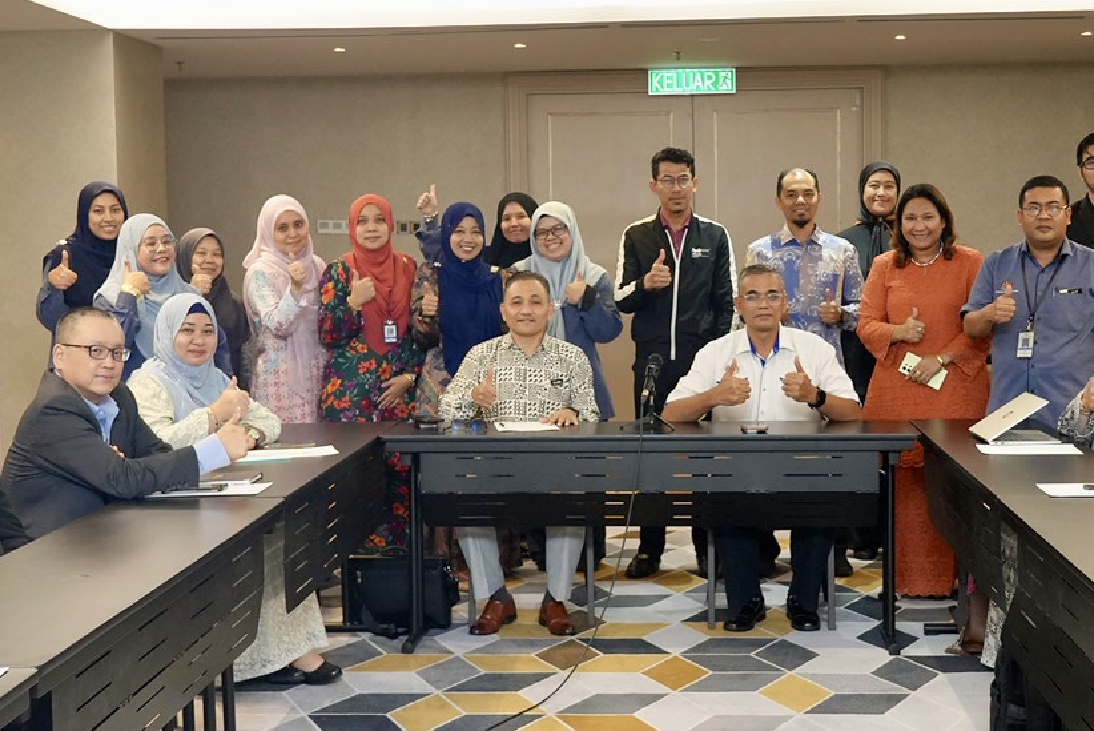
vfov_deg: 23.0
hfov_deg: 33.9
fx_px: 1794
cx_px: 583
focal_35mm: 59
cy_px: 348
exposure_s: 1/160
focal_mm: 30
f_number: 4
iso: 2500
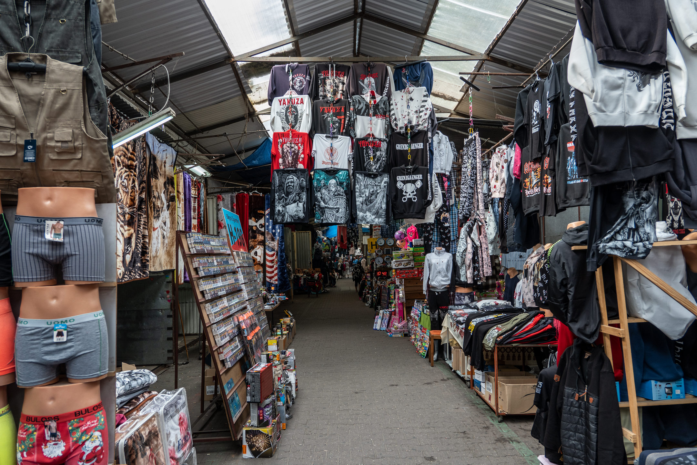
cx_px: 348
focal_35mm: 27
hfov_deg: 67.4
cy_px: 232
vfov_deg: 47.9
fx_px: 523
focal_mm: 18
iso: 160
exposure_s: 1/60
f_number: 4
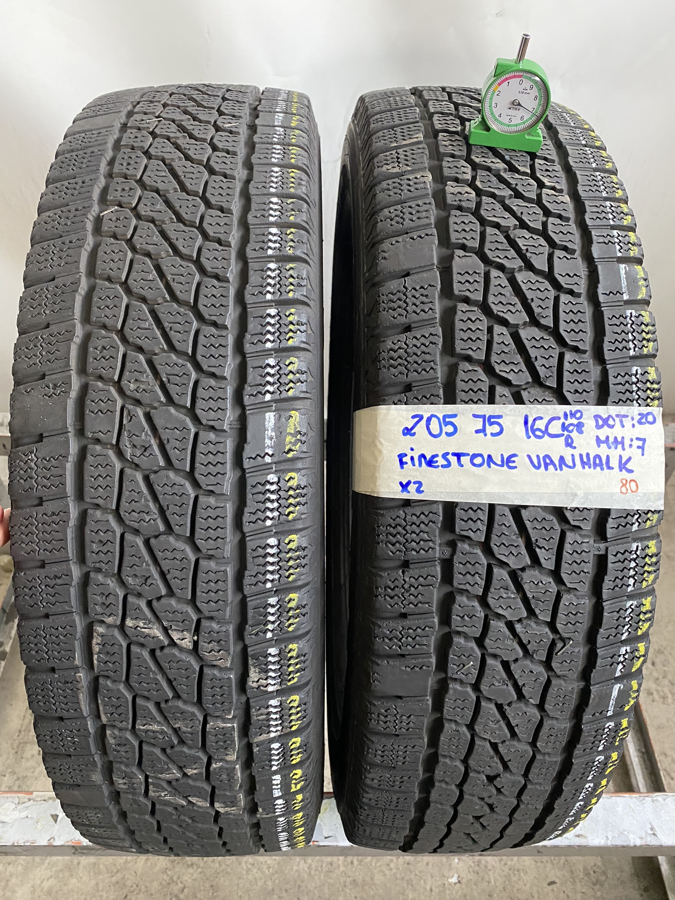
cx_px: 338
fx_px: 676
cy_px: 450
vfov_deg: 67.3
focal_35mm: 26
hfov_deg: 53.1
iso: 400
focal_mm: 4.25
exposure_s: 1/60
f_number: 1.8
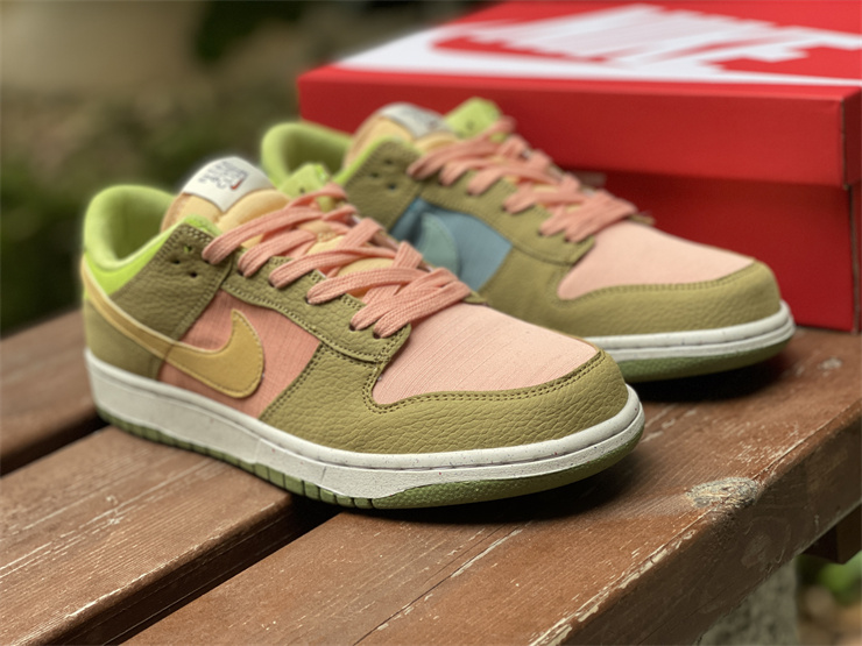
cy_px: 323
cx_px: 431
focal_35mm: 64
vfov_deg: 22.9
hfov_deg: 30.3
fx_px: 1594
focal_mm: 7.5
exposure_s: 1/121
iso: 80
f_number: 2.2
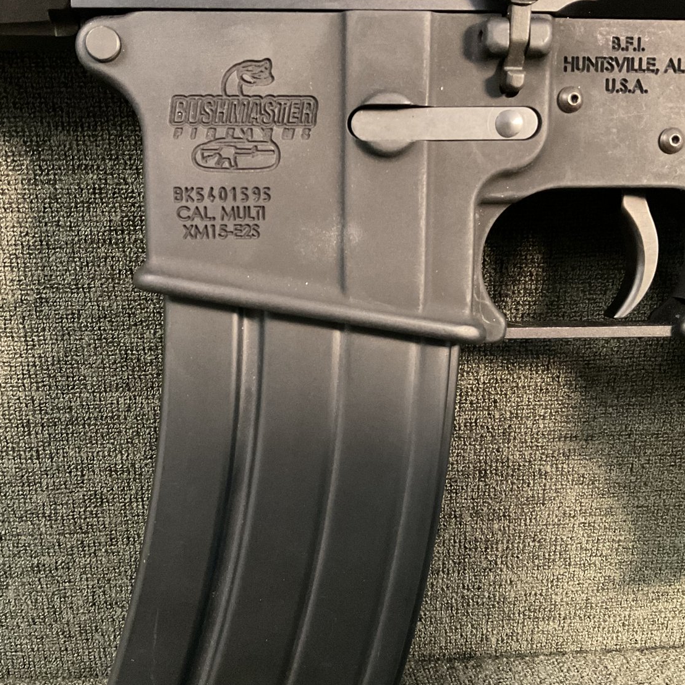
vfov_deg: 47.2
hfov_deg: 47.1
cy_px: 337
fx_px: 784
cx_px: 298
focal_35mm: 35
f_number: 1.8
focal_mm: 3
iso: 500
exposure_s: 1/20
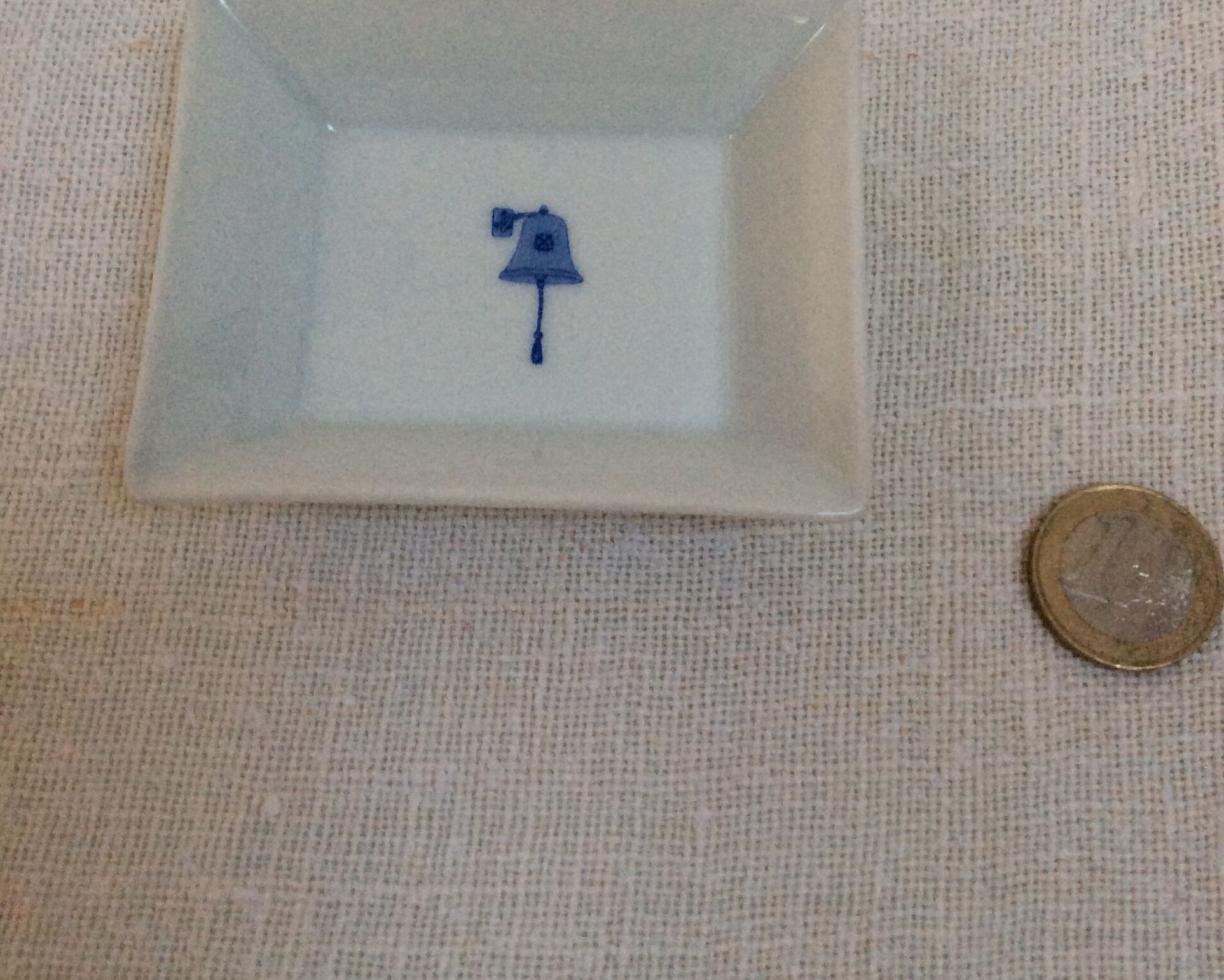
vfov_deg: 35.5
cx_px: 612
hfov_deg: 43.8
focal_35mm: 42
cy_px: 366
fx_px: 1521
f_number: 2.4
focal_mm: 3.3
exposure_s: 1/25
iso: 160
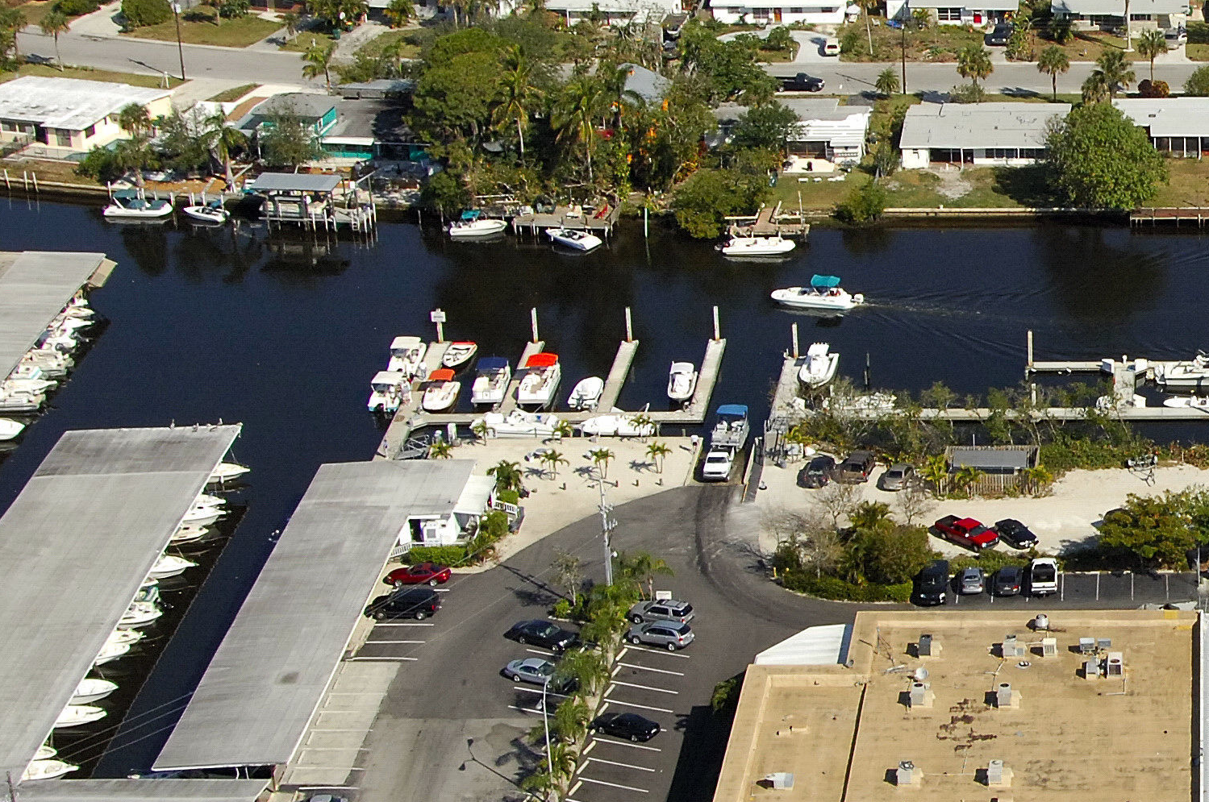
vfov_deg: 13.3
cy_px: 384
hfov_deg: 19.1
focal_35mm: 103
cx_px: 1295
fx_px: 3454
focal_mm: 24
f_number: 8.5
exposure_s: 1/1000
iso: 400
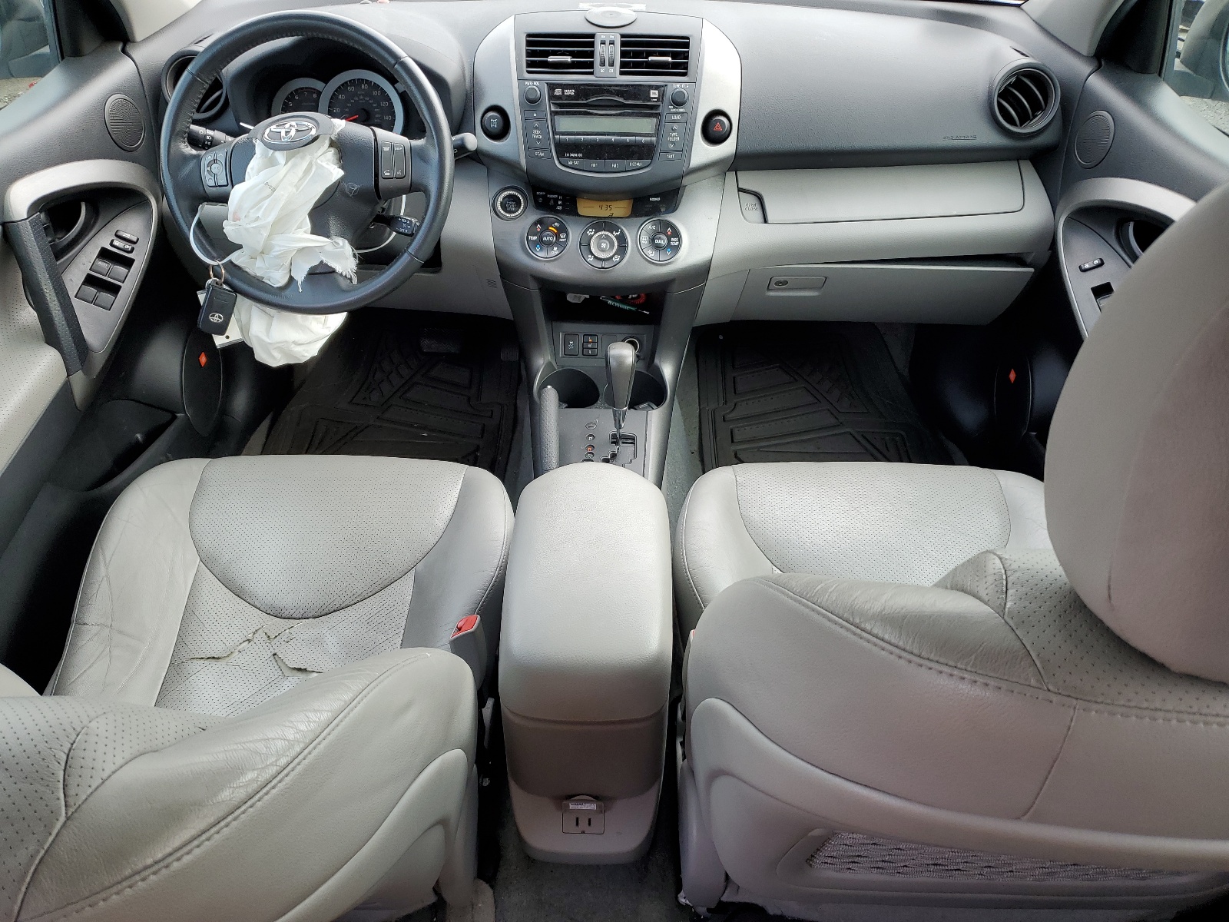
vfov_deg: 53.1
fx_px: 923
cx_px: 614
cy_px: 461
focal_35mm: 26
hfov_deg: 67.3
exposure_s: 1/213
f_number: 1.5
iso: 50
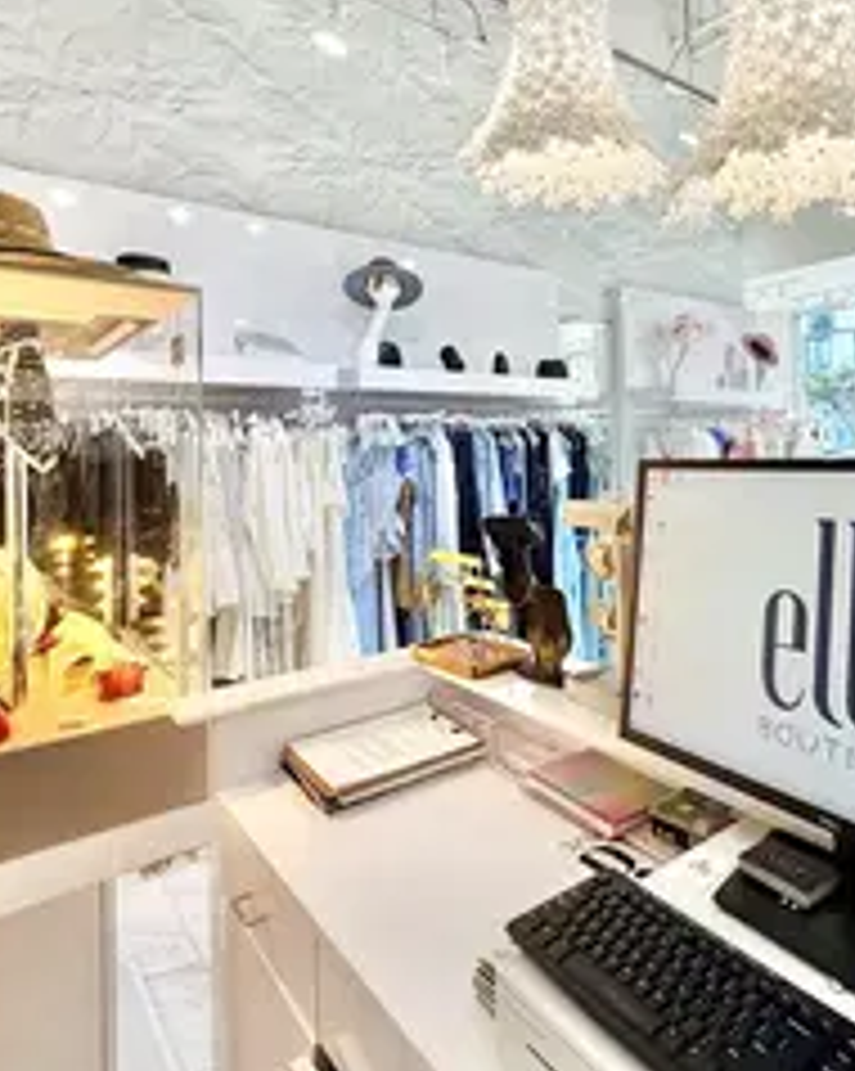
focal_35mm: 23
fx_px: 728
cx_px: 598
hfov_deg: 58.8
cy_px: 436
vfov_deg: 72.0
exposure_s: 1/120
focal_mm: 2.22
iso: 125
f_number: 2.2
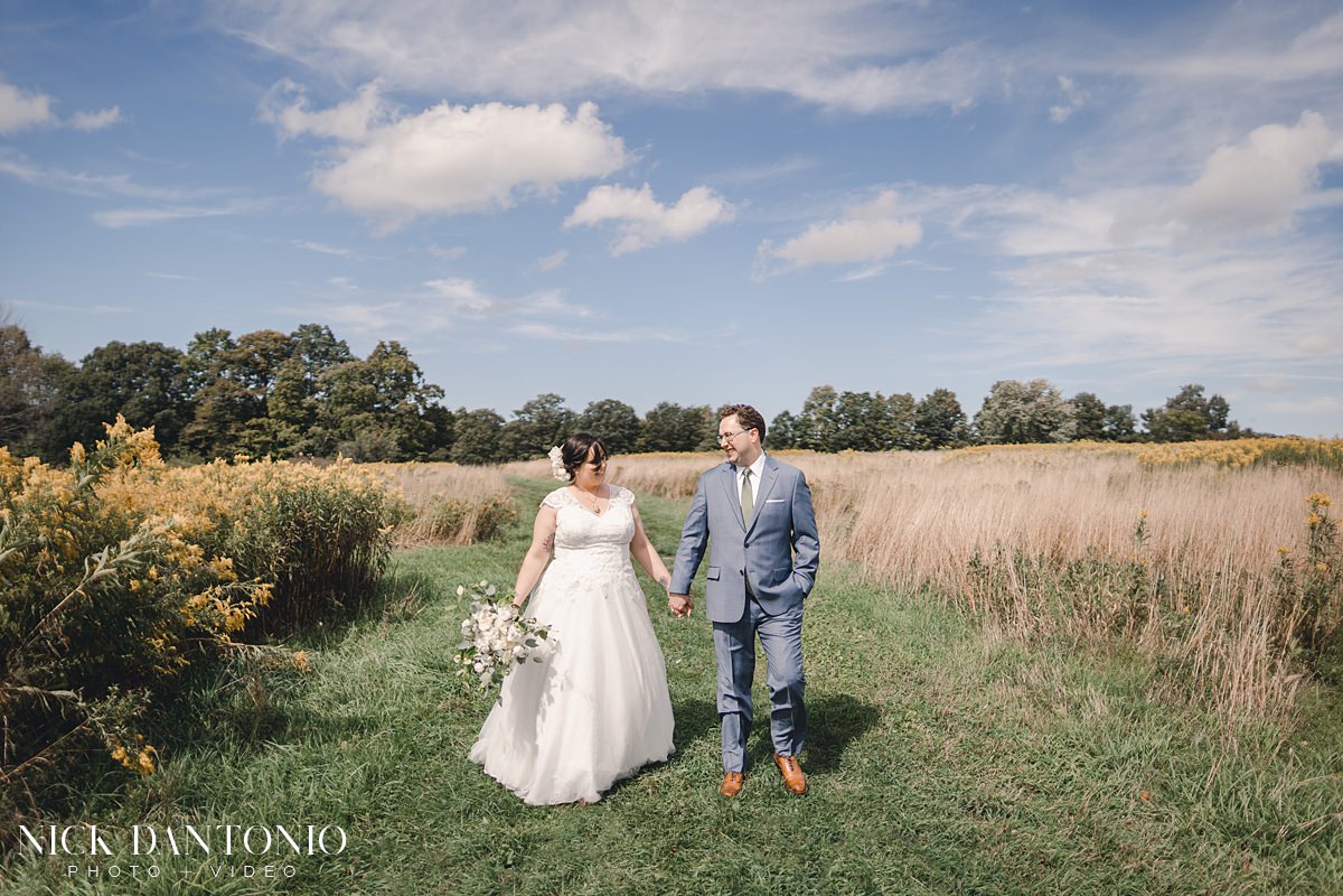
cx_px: 672
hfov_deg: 73.7
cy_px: 448
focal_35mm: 24
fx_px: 895
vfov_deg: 53.1
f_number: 1.6
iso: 100
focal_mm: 24
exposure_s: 1/8000
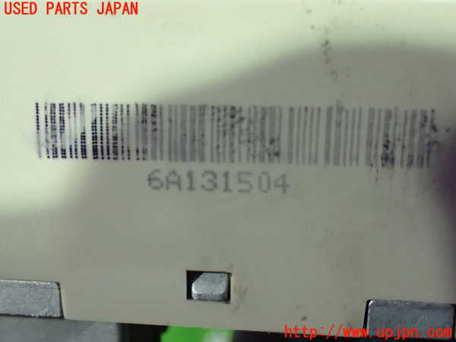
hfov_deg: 49.0
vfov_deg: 37.7
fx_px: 501
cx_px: 228
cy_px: 171
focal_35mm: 38
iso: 1250
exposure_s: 1/40
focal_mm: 6.83
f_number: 2.7
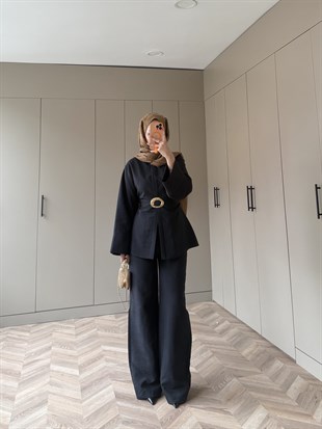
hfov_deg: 56.8
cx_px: 161
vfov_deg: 71.6
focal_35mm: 24
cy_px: 214
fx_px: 298
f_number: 1.78
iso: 125
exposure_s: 1/121
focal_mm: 6.76
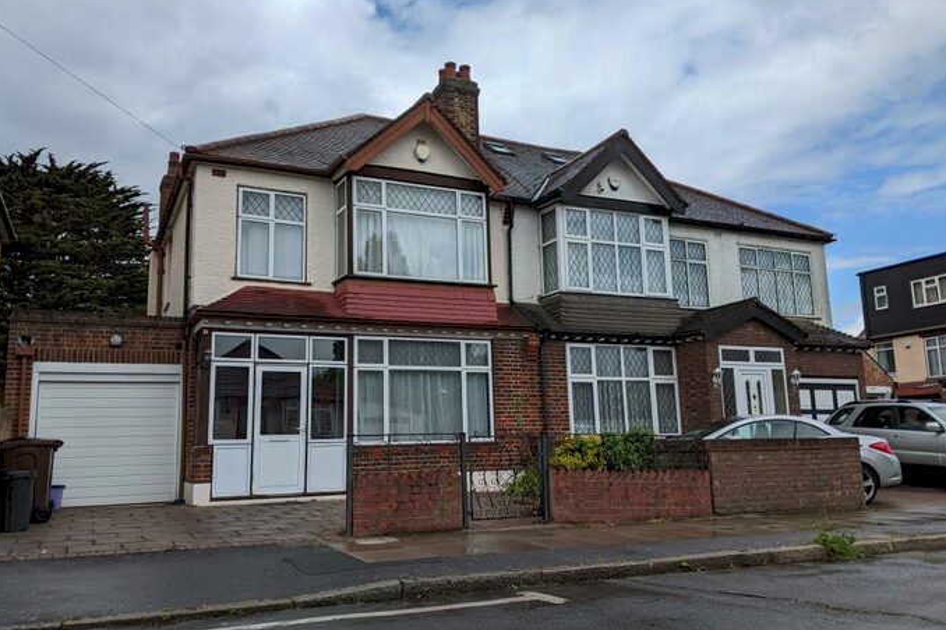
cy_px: 306
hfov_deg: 63.7
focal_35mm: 29
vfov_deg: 45.0
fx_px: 762
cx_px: 462
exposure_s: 1/3356
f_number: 1.8
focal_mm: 4.44
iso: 61
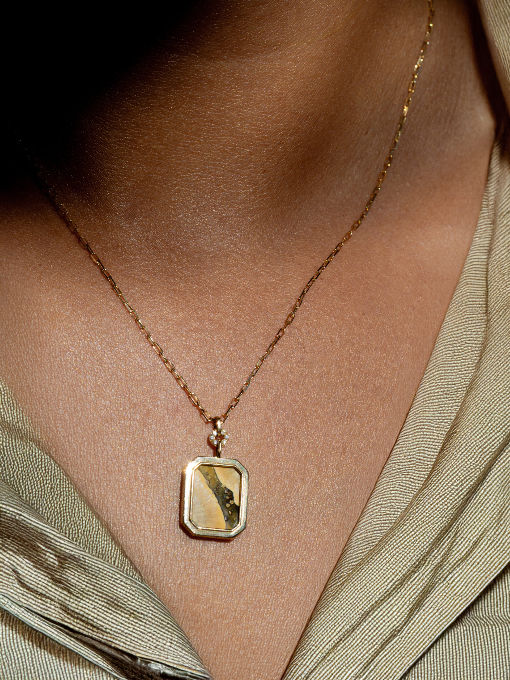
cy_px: 340
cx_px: 255
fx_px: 2357
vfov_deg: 16.4
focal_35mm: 120
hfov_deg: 12.3
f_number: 7.1
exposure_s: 1/800
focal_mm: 60
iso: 200
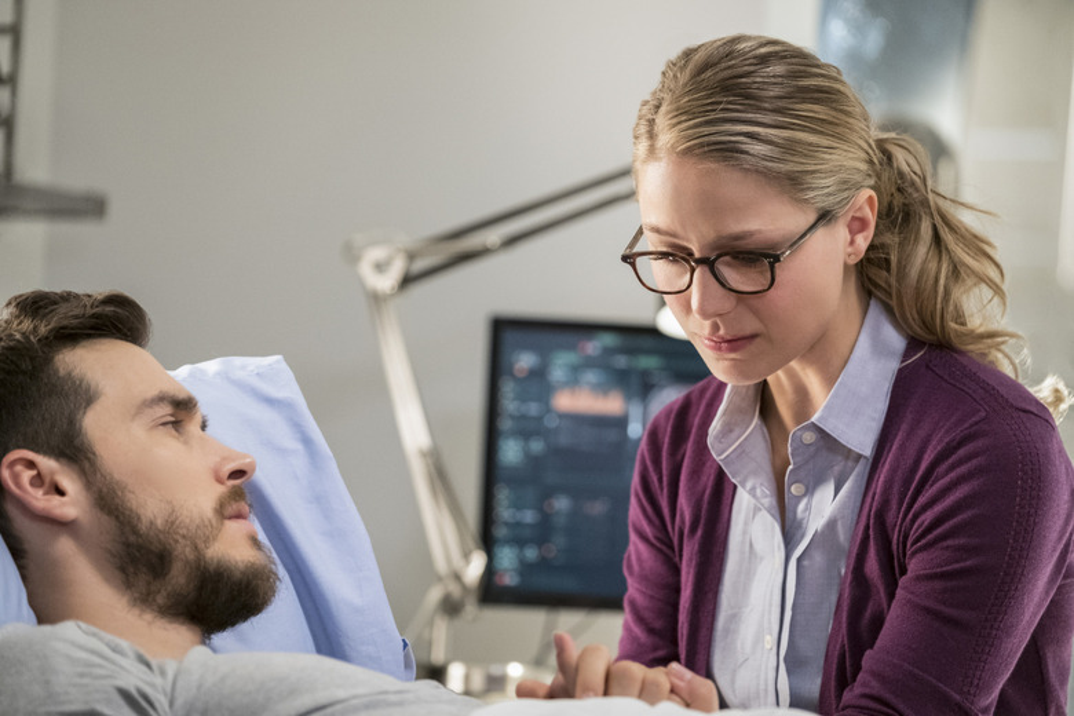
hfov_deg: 12.4
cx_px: 537
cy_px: 358
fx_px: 4952
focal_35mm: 166
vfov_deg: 8.3
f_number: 2.8
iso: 3200
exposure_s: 1/125
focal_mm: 110.6
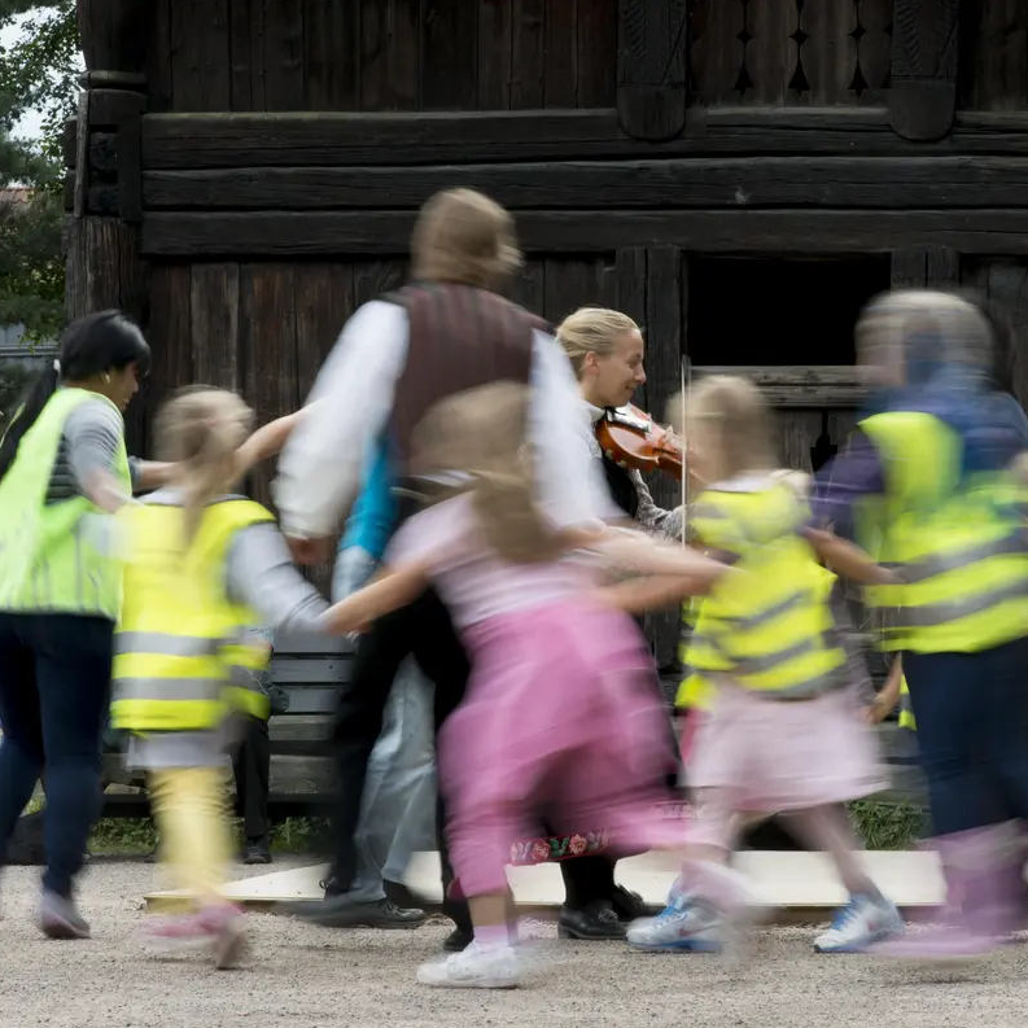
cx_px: 621
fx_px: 4536
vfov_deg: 12.9
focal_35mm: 135
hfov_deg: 12.9
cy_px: 515
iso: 100
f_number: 20
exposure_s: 1/13
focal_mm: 105
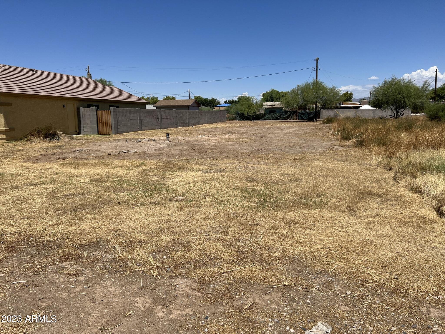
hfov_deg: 67.3
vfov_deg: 53.1
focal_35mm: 26
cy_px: 167
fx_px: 334
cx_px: 222
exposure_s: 1/8000
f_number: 1.5
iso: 50
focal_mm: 5.7
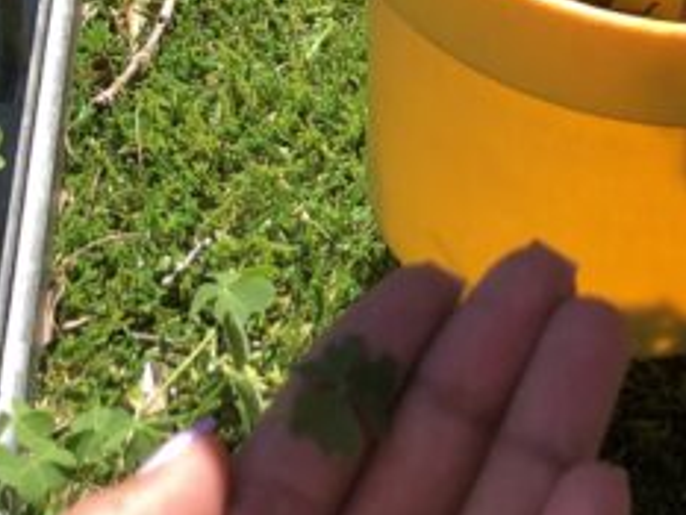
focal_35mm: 132
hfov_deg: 14.7
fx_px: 2617
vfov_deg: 10.7
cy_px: -355
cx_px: 707
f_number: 1.8
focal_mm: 3.99
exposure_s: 1/800
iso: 20
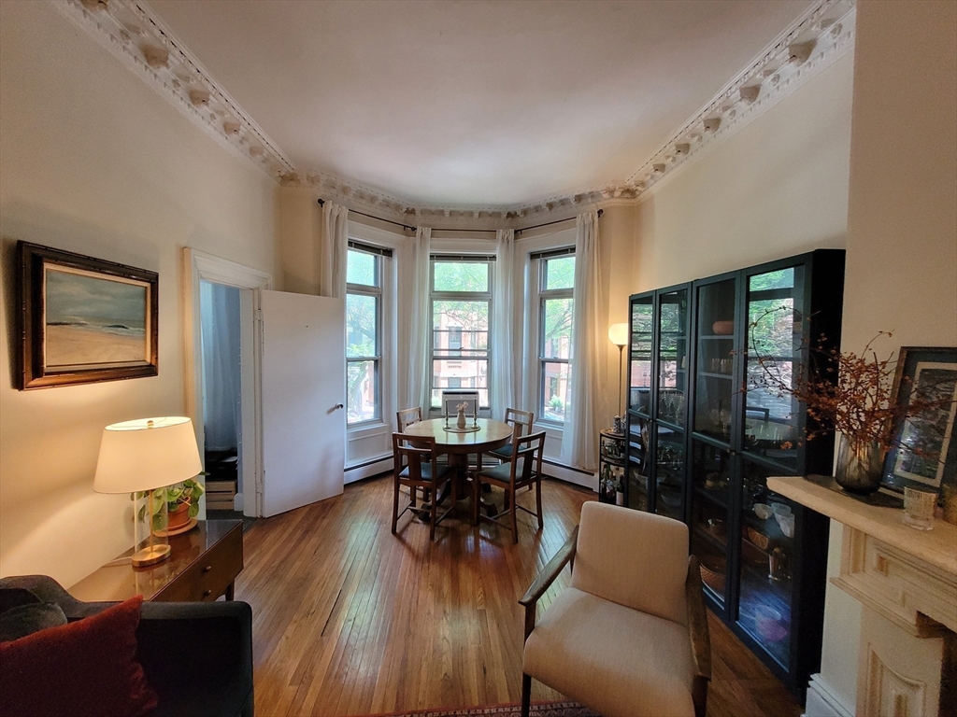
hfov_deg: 106.2
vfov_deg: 89.9
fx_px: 359
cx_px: 478
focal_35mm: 13
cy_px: 358
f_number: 2.2
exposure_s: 1/60
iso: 250
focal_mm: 1.74
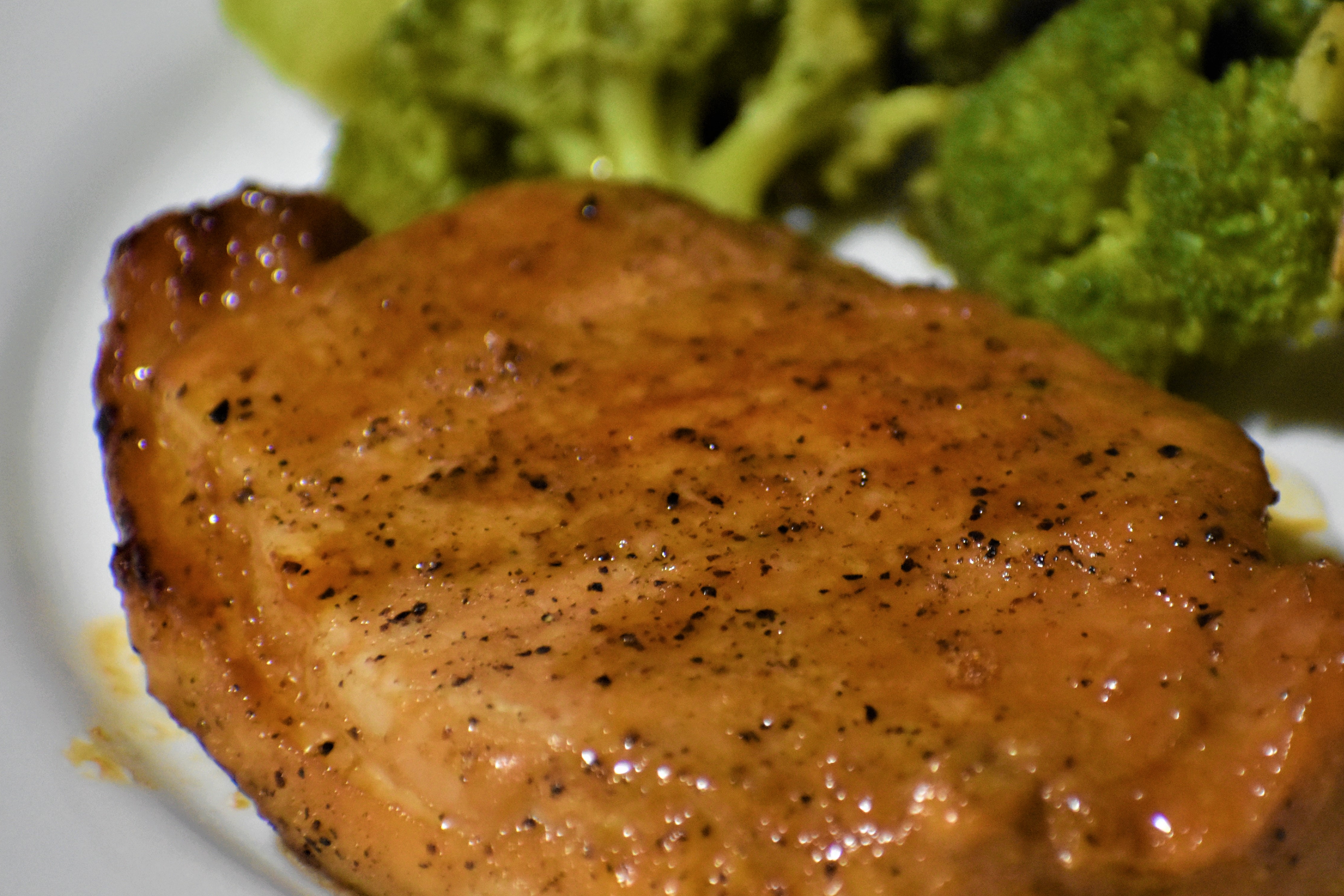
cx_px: 857
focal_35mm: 441
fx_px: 16462
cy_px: 471
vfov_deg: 3.1
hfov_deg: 4.7
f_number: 5.6
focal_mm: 220
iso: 3200
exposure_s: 1/60
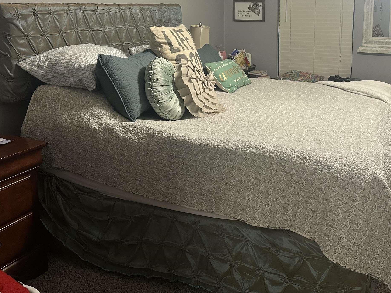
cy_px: 63
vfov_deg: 34.9
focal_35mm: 40
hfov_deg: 46.6
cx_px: 228
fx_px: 452
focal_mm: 6.86
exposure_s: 1/60
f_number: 1.78
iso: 200
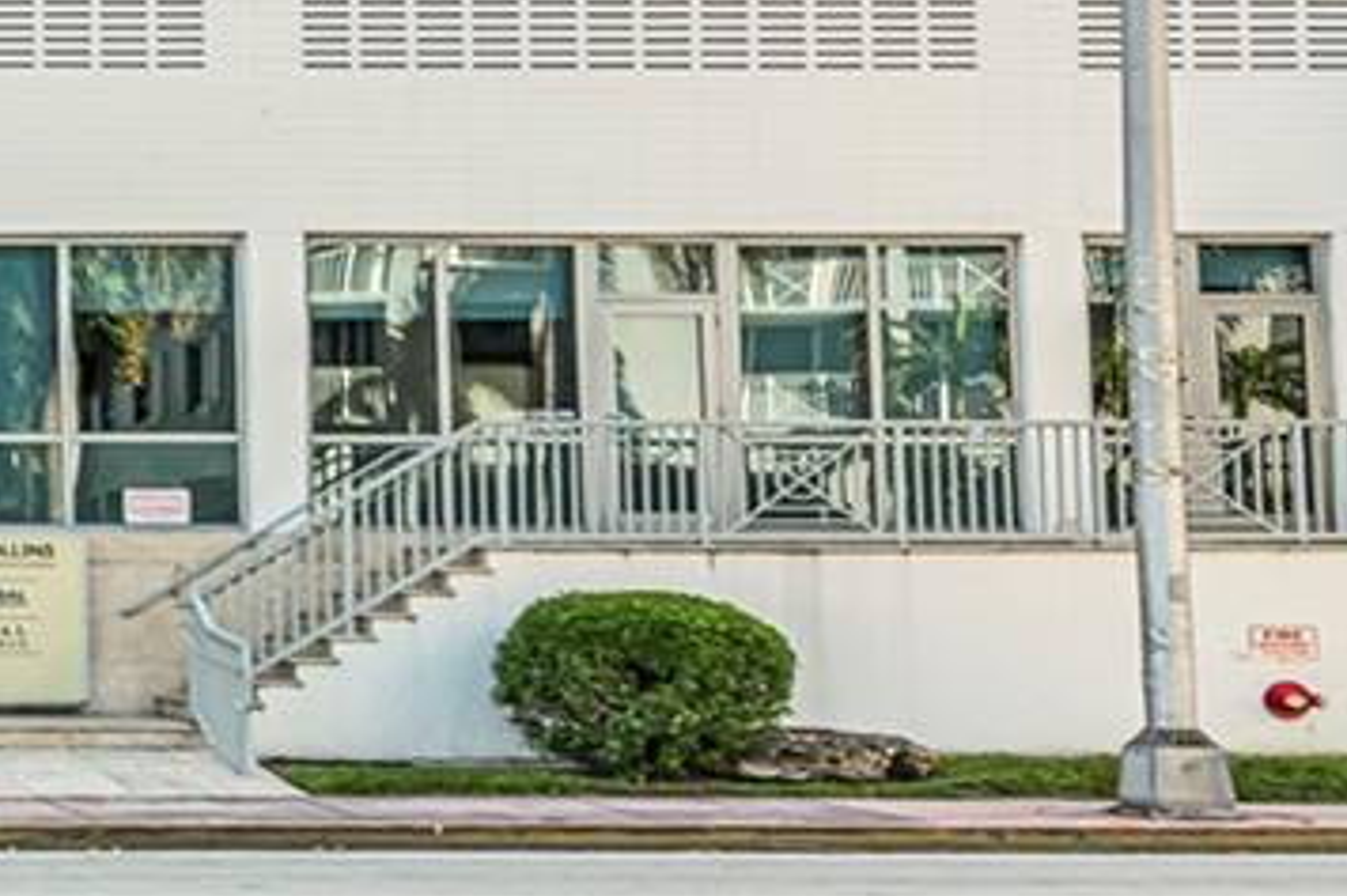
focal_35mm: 63
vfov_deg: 15.2
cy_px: -1111
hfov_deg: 24.6
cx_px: -677
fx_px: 2356
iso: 200
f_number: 6.3
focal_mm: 14
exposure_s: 1/500
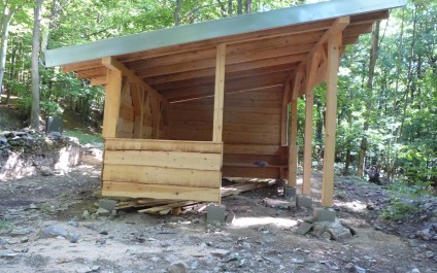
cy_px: 132
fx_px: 381
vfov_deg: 39.4
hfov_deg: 59.7
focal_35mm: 32
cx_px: 218
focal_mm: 5.2
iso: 400
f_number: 3.3
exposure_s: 1/30
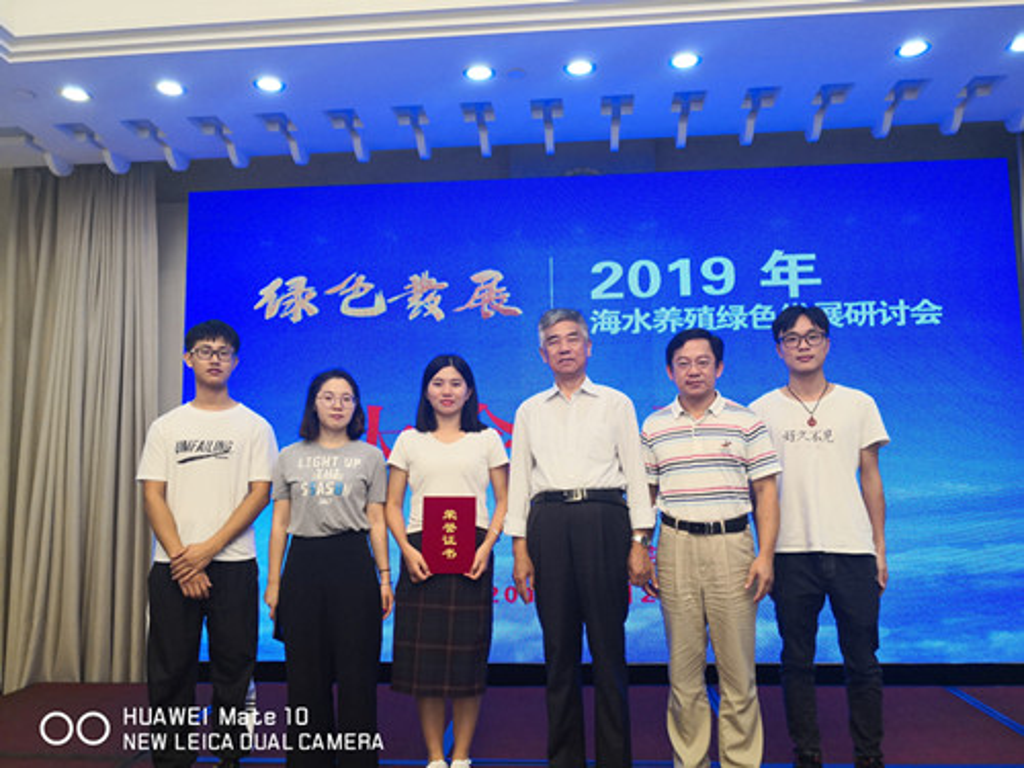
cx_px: 512
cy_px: 384
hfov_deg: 65.3
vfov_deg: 51.4
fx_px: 799
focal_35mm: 27
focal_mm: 3.95
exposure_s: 1/50
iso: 100
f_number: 1.6
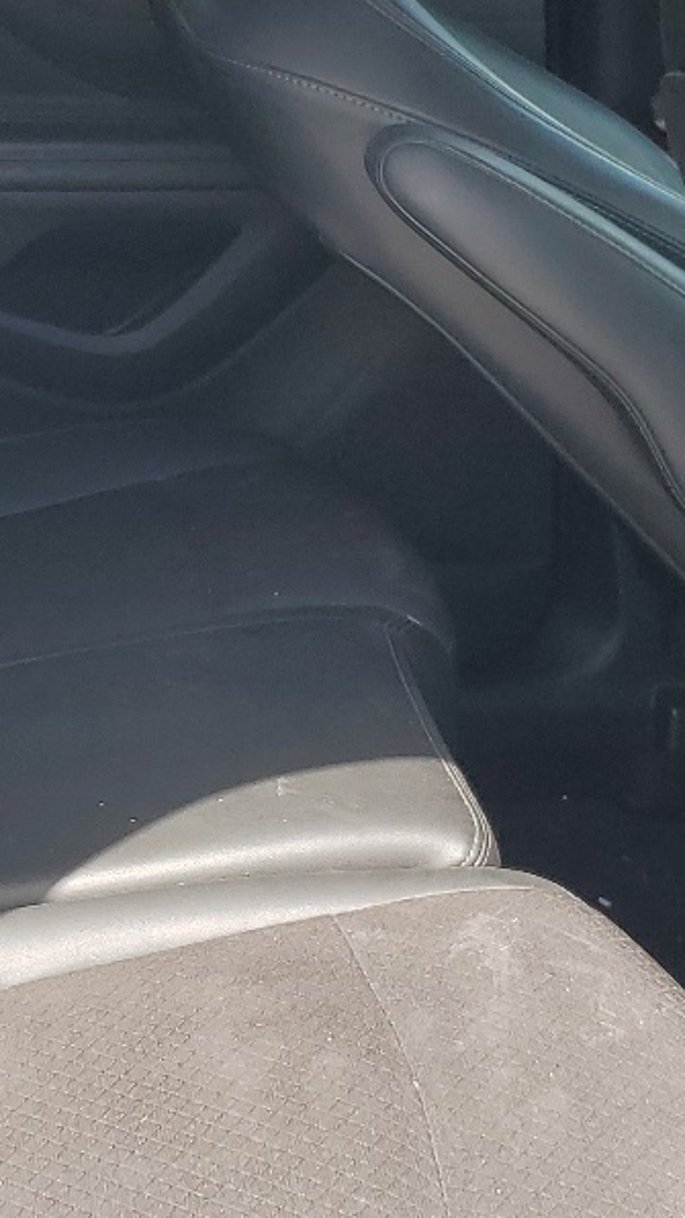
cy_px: 501
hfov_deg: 15.8
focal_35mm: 76
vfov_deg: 27.8
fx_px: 2455
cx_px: 127
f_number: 1.5
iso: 50
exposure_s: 1/714
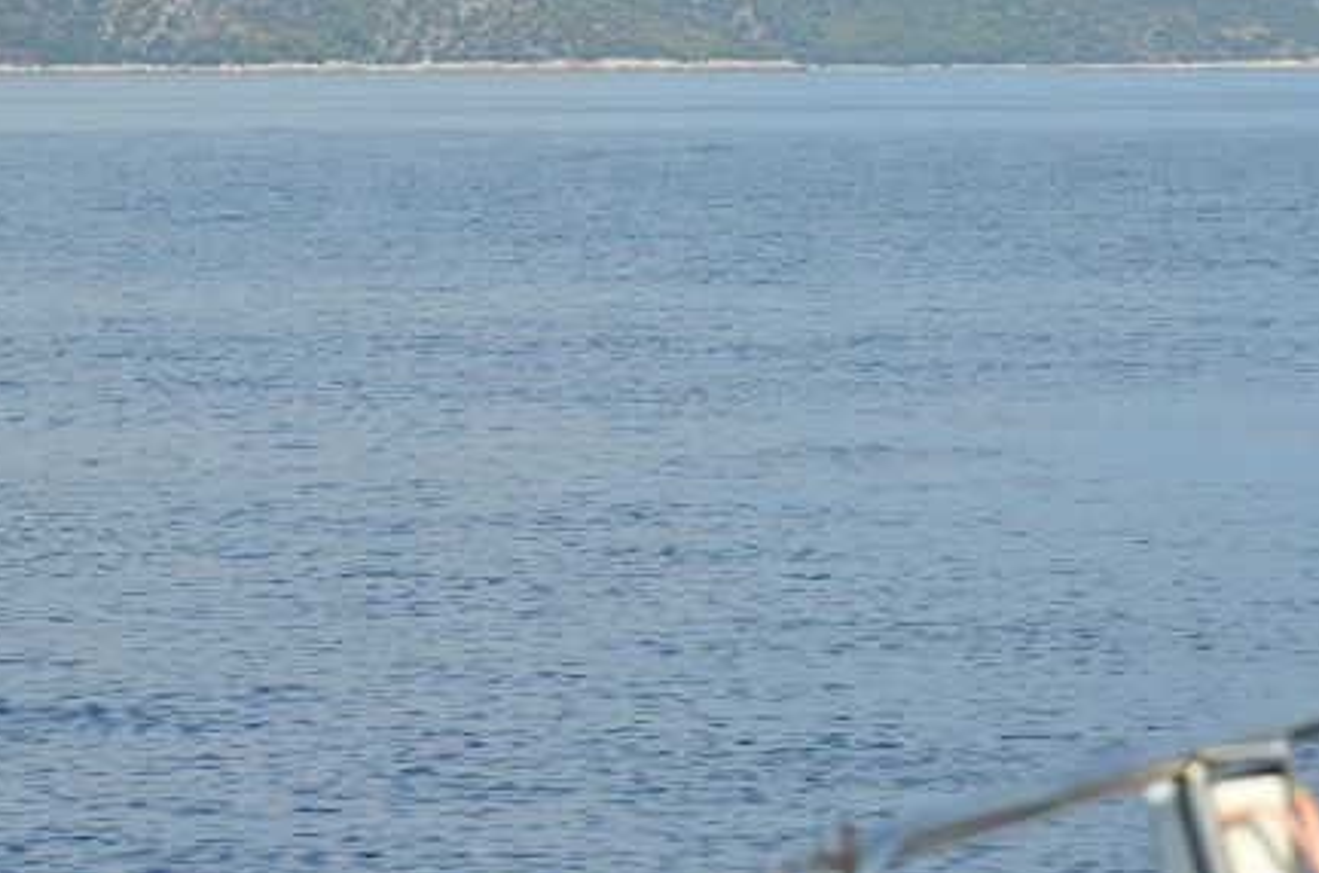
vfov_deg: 5.6
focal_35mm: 243
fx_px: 8884
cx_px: 914
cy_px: 218
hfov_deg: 8.5
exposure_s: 1/2000
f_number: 5.6
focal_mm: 70
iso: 400
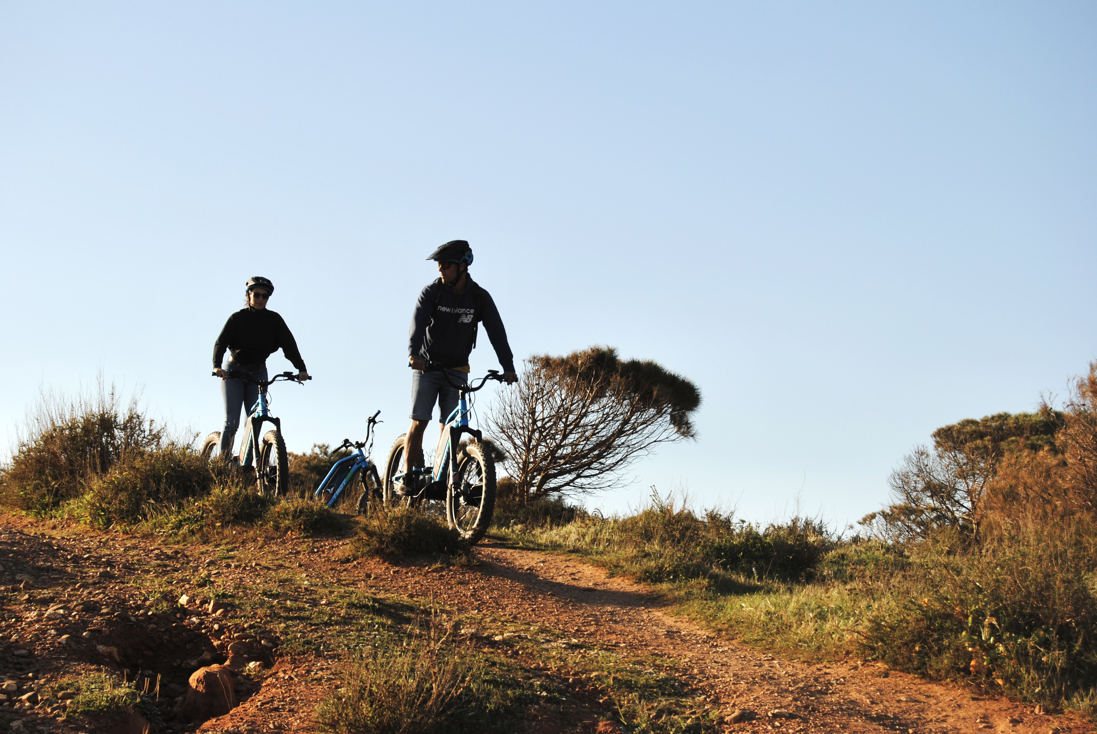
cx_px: 548
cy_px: 367
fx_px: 2517
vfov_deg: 16.6
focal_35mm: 82
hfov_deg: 24.6
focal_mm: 55
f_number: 8
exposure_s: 1/250
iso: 100
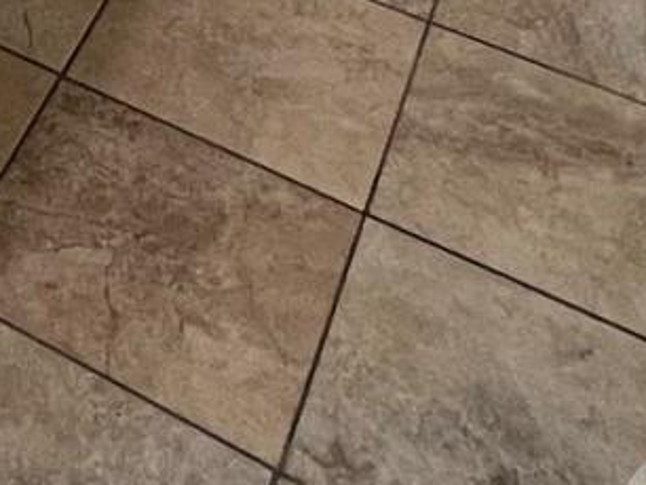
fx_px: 1625
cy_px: -932
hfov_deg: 19.4
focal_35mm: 87
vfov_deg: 11.3
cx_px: -344
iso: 125
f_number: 1.8
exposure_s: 1/60
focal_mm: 1.57
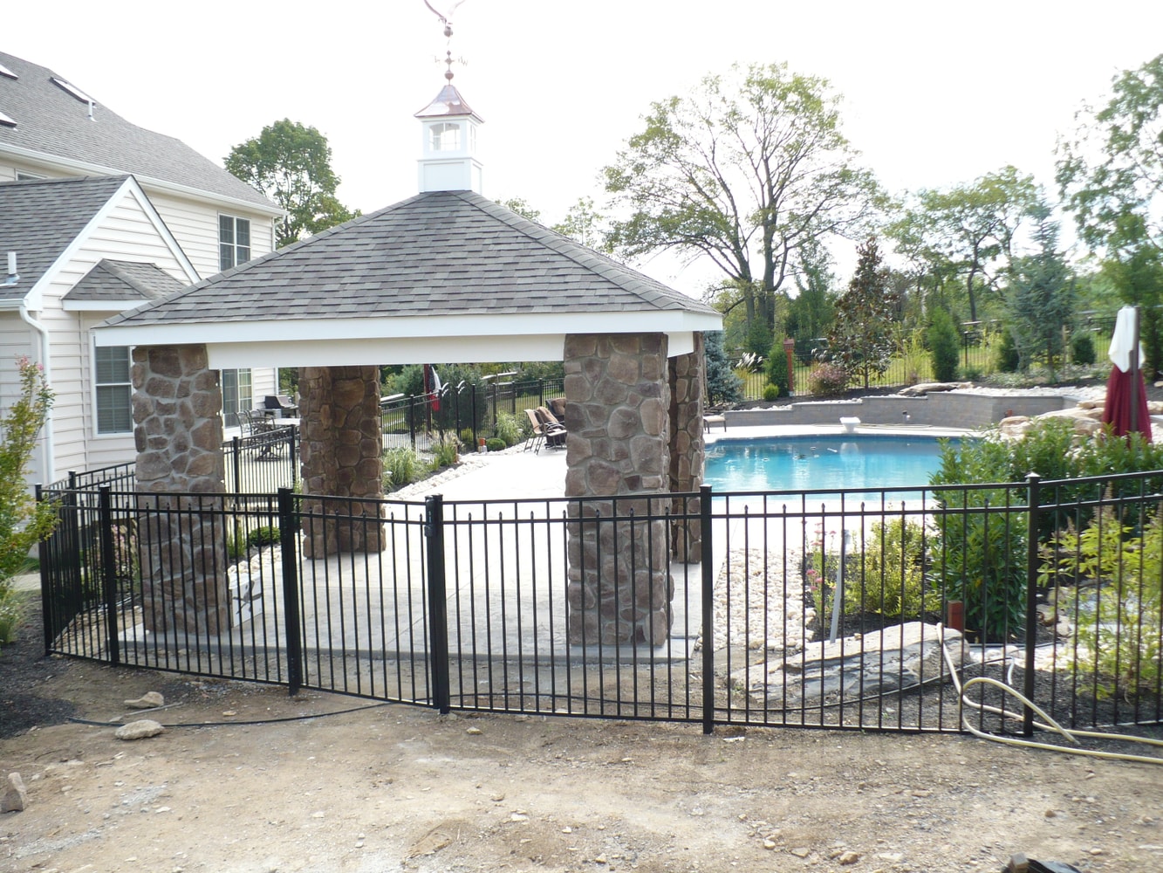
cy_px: 436
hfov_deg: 50.1
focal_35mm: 37
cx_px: 582
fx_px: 1243
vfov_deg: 38.7
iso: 100
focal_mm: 6.1
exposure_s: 1/500
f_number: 2.8
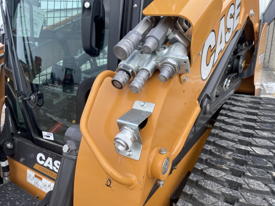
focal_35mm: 26
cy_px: 103
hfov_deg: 67.3
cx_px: 138
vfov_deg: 53.1
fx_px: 207
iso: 32
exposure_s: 1/1366
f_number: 1.6
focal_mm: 4.2
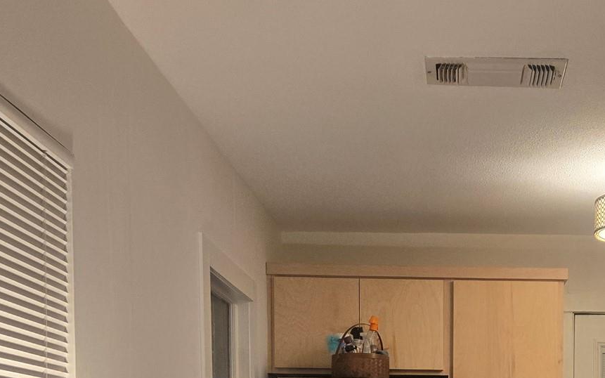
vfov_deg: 20.6
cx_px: 502
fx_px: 956
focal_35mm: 58
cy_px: 478
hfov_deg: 33.8
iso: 200
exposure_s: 1/180
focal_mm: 5.4
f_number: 1.8
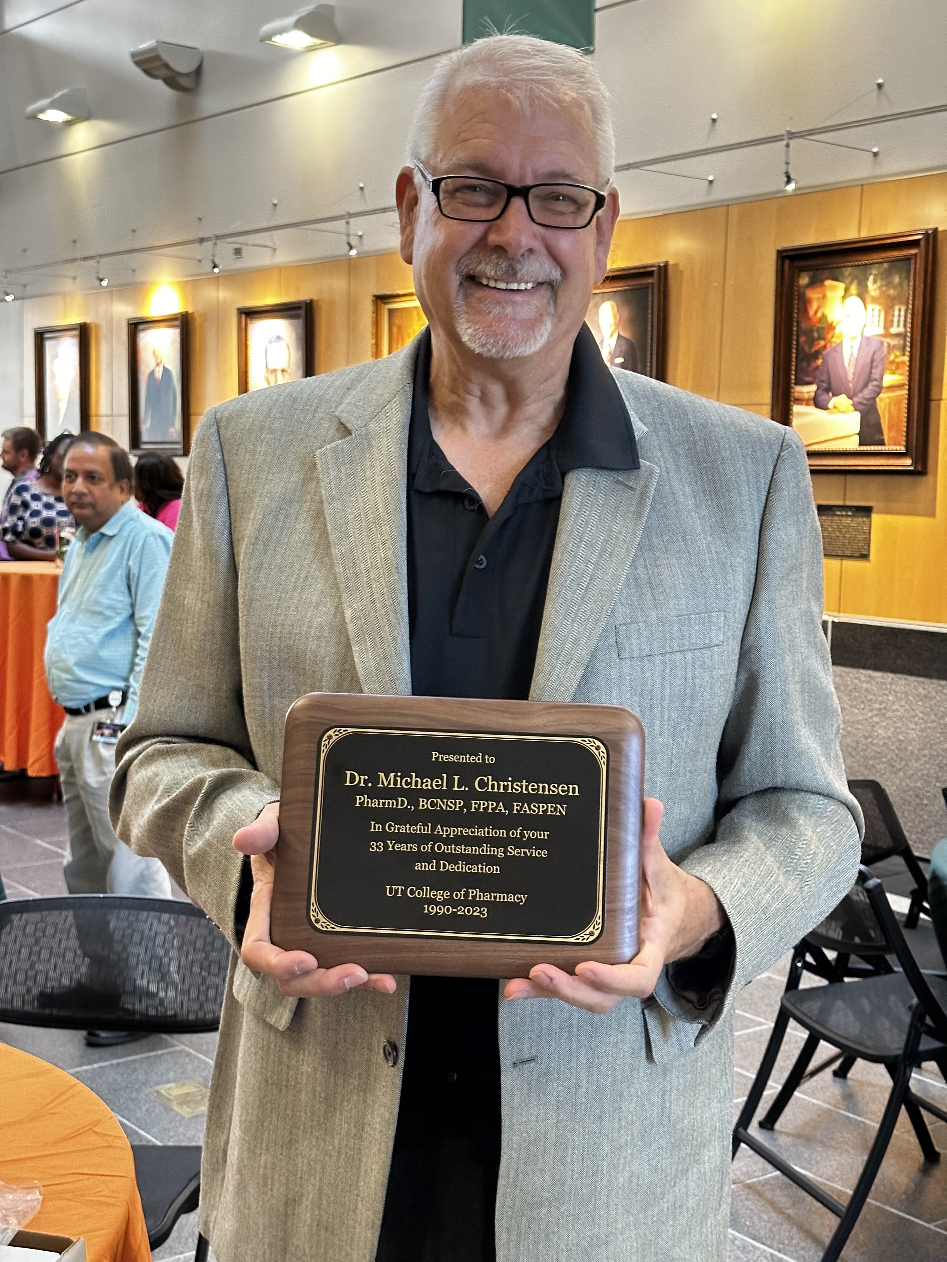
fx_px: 1751
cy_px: 631
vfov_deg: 39.7
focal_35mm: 48
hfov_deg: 30.3
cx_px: 474
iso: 500
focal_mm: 6.86
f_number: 1.78
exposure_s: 1/40
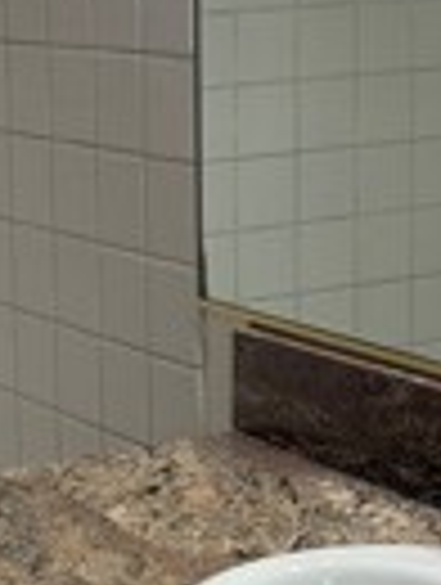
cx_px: 22
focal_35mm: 118
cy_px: 328
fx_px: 1998
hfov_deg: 12.5
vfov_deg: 16.7
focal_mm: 6.76
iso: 160
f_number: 1.78
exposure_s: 1/237
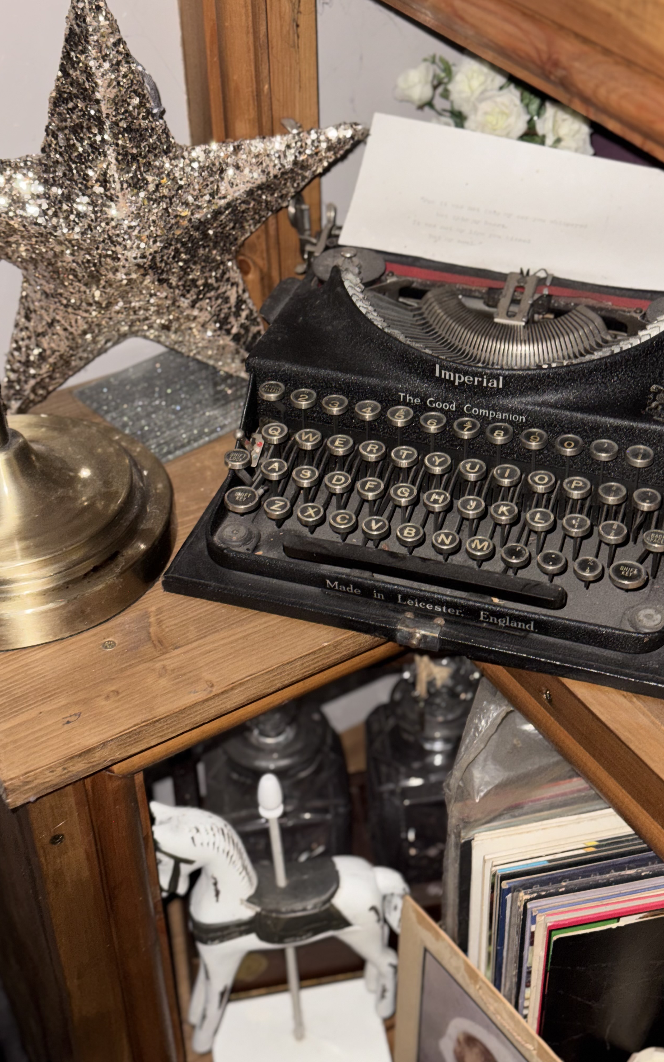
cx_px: 372
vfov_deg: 39.6
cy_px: 531
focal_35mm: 51
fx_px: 1477
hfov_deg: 25.3
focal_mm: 6.76
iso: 50
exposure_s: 1/4
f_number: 1.78
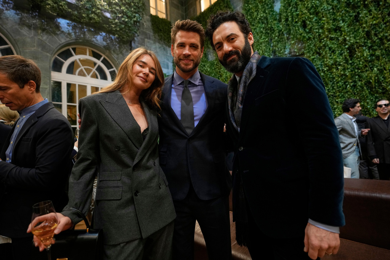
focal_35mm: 18
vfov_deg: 67.4
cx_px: 195
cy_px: 130
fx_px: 195
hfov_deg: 90.0
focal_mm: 18
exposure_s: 1/100
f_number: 2.8
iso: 2000
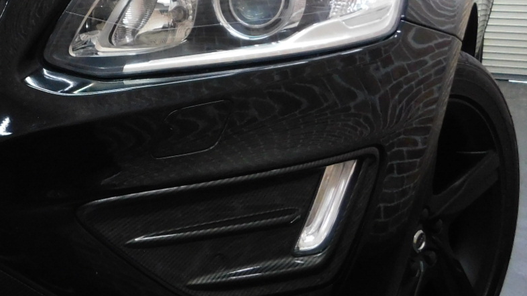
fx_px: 713
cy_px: 117
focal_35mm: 51
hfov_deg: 38.5
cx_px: 82
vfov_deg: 23.5
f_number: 3
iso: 400
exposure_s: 1/30
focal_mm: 4
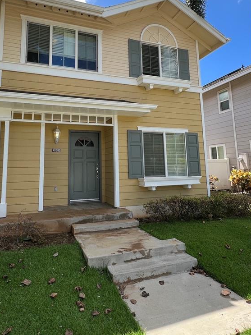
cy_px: 137
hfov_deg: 63.0
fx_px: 203
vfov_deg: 78.2
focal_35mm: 21
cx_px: 105
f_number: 1.8
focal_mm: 1.57
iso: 32
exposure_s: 1/388
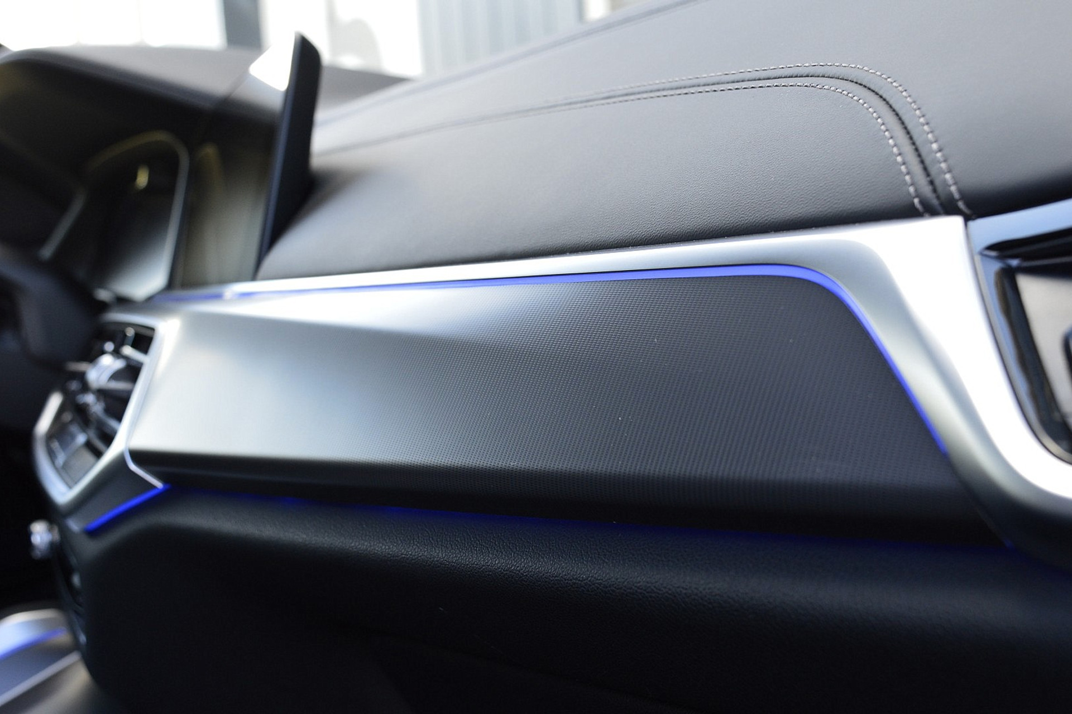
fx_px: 1385
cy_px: 357
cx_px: 536
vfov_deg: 28.9
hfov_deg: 42.3
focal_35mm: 46
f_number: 8
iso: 640
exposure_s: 1/60
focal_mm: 31
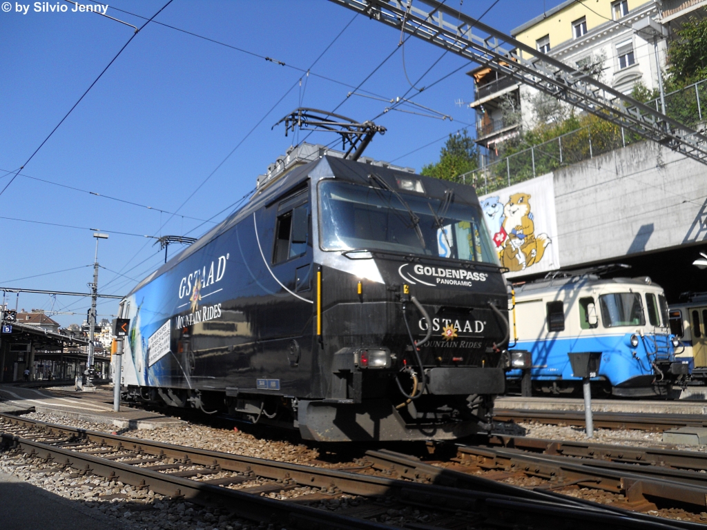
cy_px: 265
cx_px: 354
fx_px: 572
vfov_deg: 49.7
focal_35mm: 28
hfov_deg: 63.4
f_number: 5.4
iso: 80
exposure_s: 1/320
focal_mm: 5
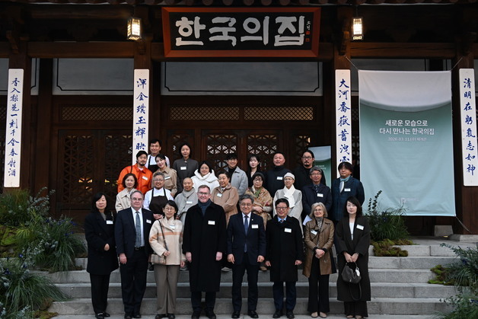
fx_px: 518
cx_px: 239
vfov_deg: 34.2
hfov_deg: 49.5
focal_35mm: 39
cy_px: 160
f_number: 7.1
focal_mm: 39
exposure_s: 1/160
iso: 1600
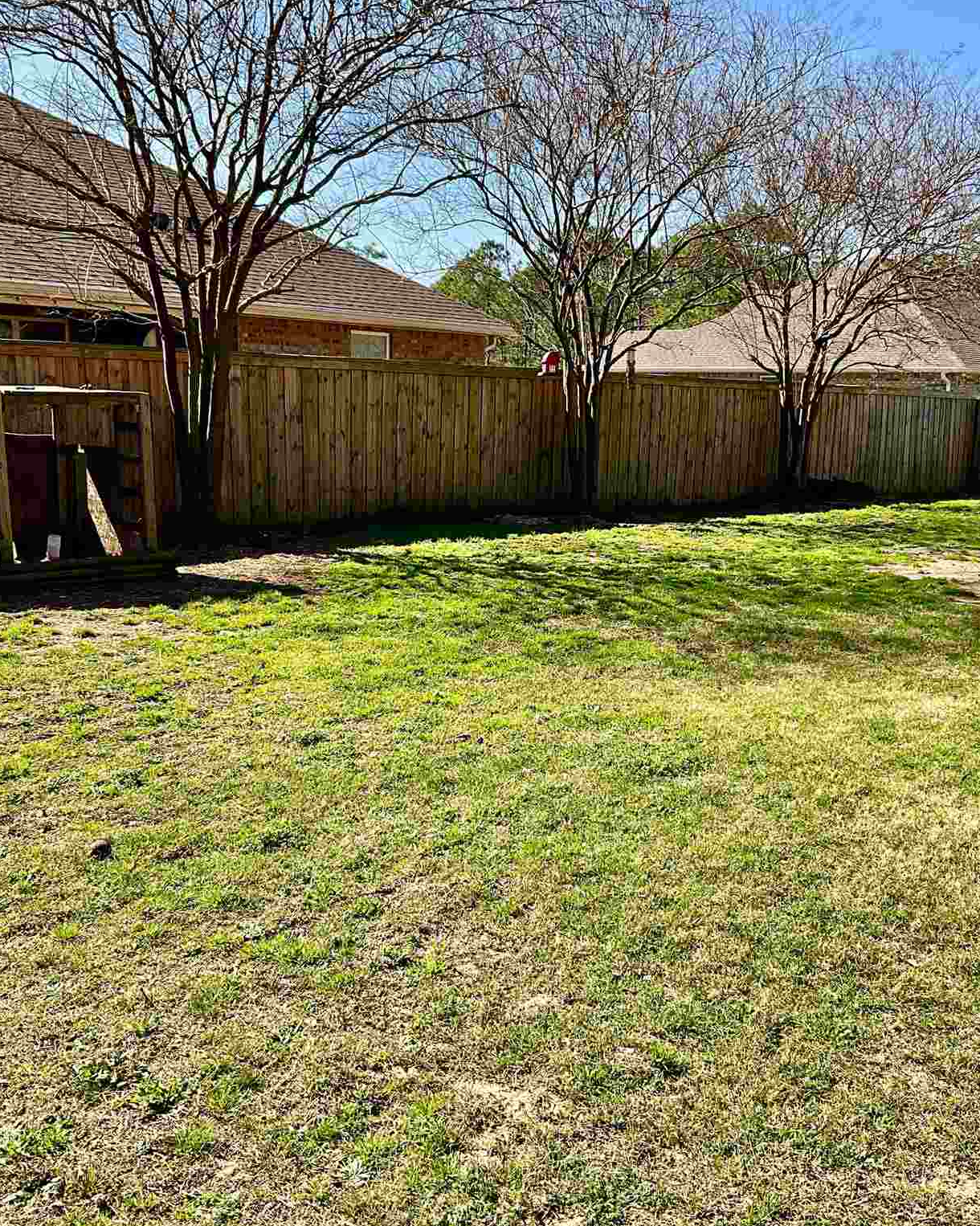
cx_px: 561
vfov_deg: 47.9
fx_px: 1378
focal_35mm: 38
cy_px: 615
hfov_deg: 39.1
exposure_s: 1/1168
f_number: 1.8
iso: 16
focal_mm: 3
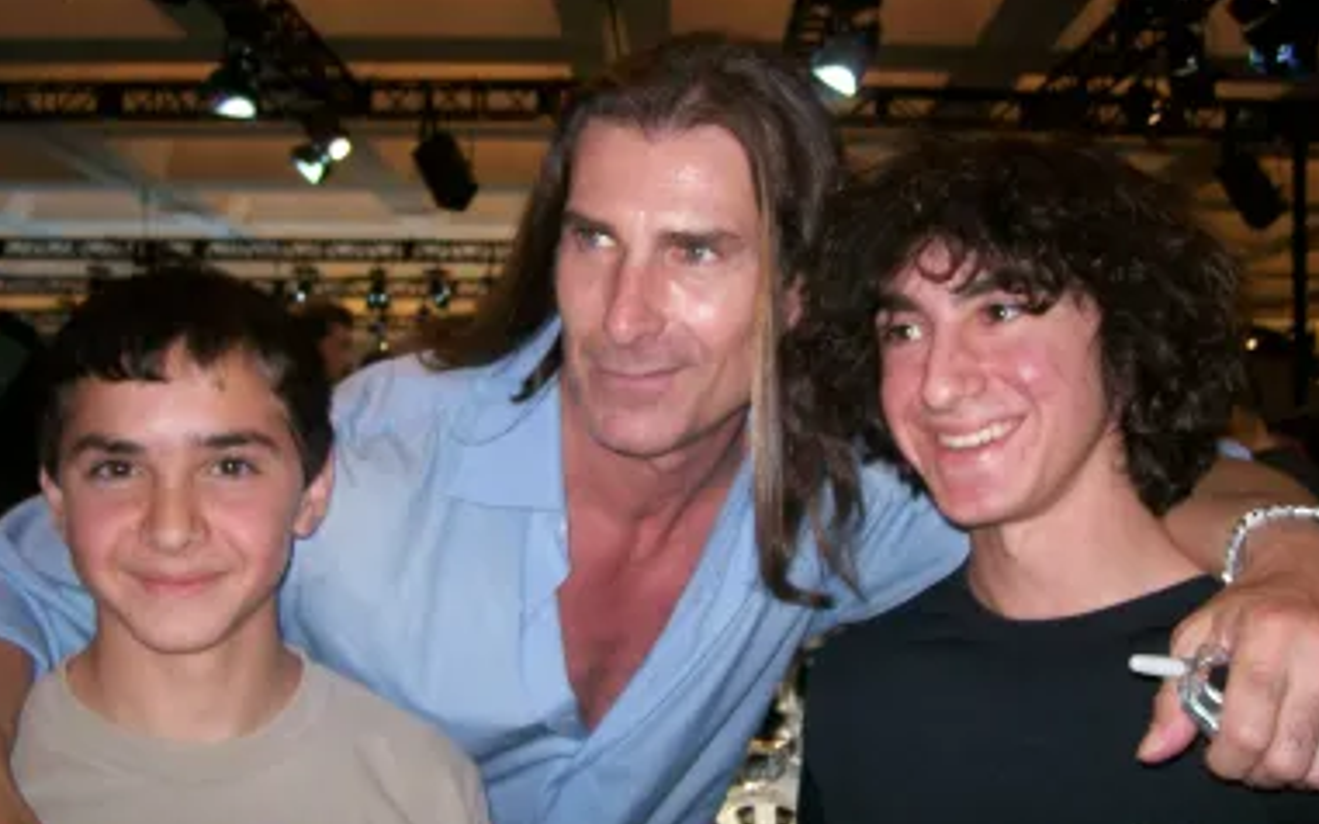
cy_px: 481
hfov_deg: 50.4
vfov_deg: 32.7
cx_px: 672
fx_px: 1402
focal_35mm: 39
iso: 80
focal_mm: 5.8
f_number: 2.8
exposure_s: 1/64
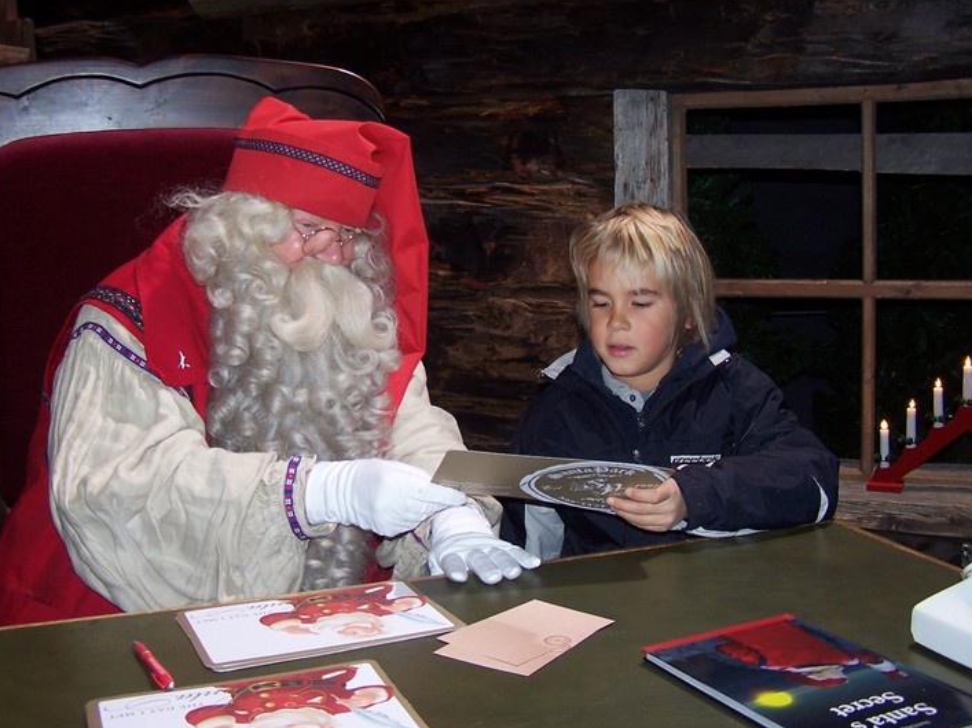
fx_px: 1207
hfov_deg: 43.8
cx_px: 430
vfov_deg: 33.6
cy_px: 361
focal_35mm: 43
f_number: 2.8
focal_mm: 6.3
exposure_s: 1/60
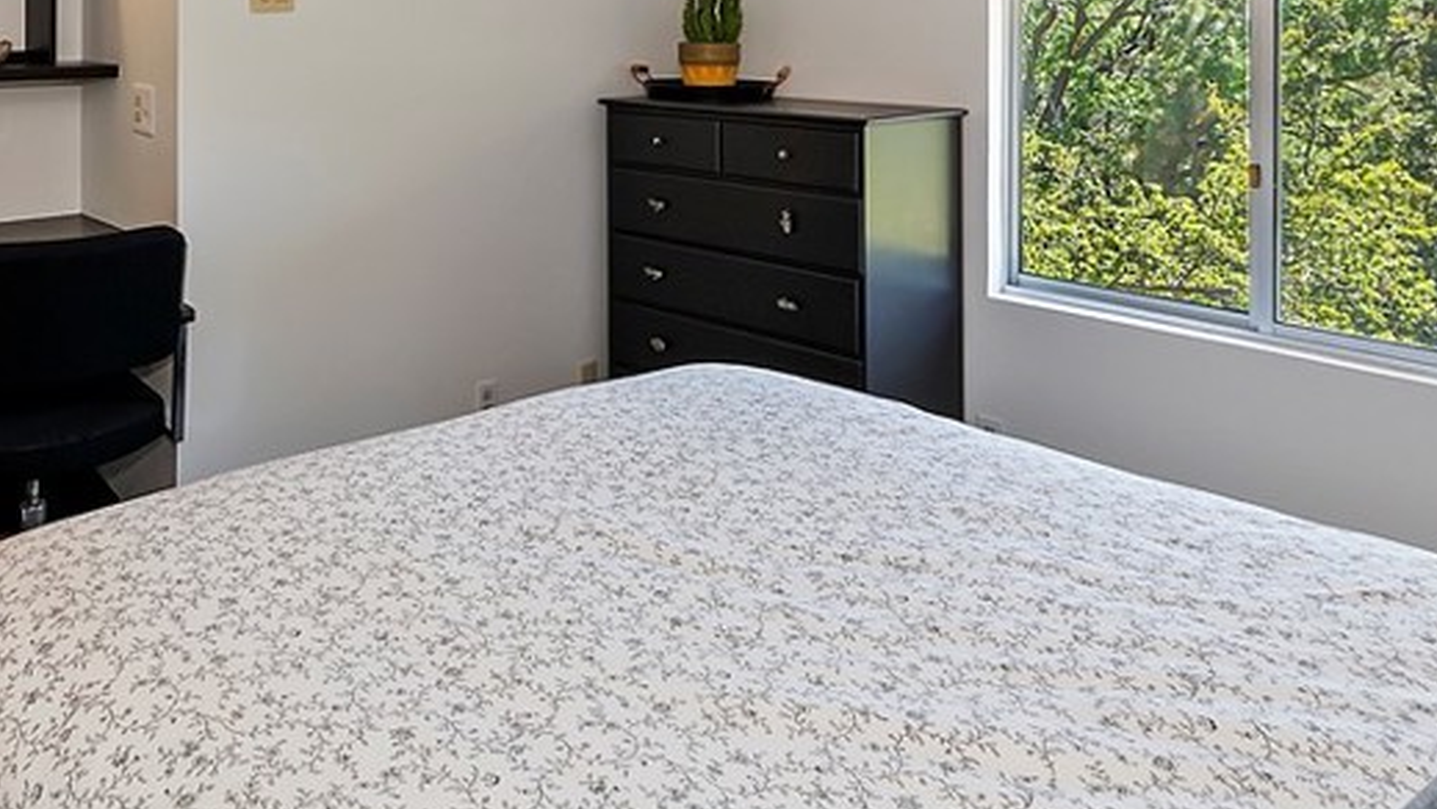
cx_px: 393
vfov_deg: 33.9
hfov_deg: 59.9
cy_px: -29
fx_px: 1181
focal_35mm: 31
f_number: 8
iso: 400
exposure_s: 1/30
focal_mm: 10
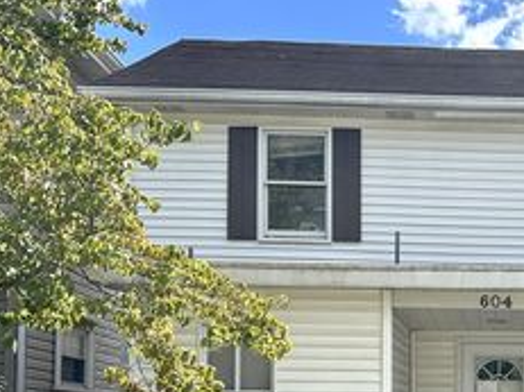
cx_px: 517
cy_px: 375
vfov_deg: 26.7
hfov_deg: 33.8
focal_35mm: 52
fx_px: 787
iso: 80
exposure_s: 1/3058
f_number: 1.78
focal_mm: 6.86
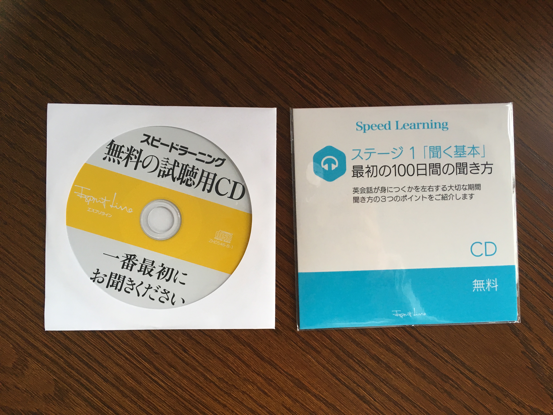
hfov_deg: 61.7
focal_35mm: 29
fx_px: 463
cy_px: 208
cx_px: 276
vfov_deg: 48.2
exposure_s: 1/30
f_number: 2.2
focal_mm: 4.15
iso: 40
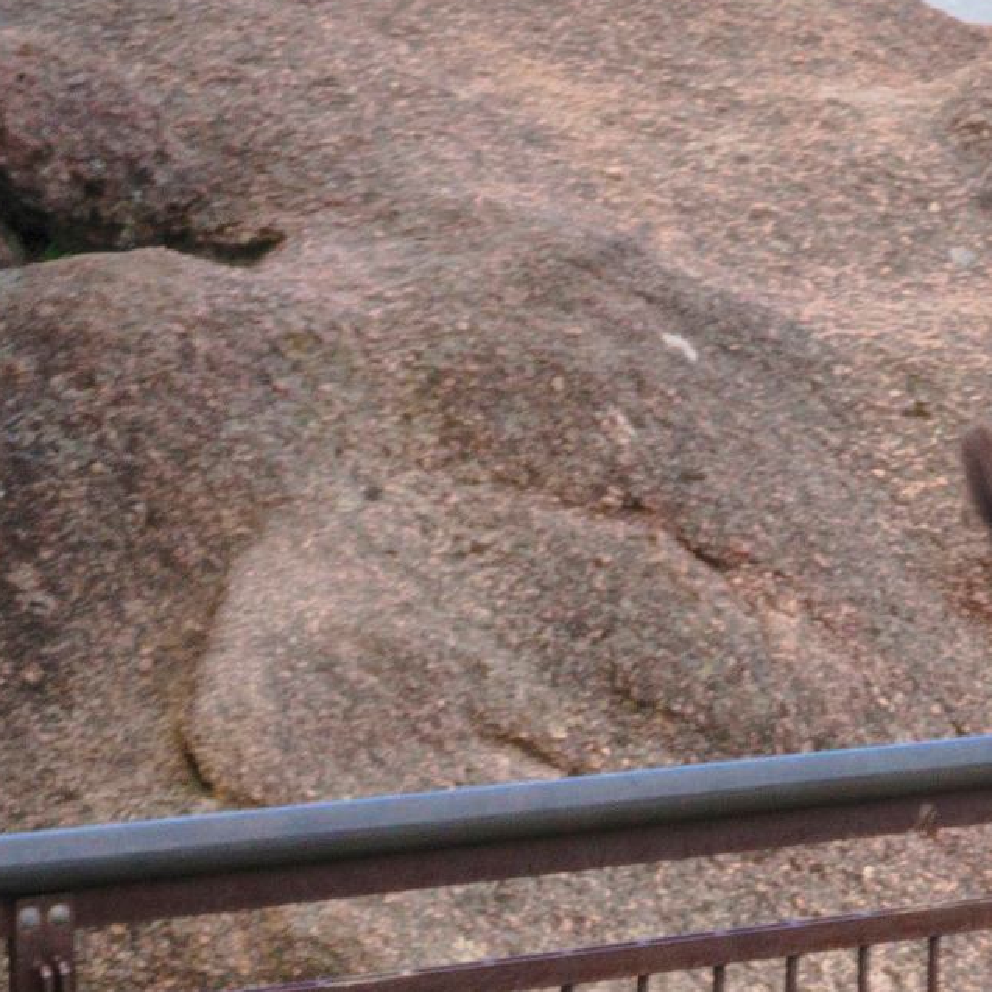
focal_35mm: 150
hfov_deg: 11.3
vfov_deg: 11.5
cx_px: 1322
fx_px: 4863
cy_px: 955
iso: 100
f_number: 25
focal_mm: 25
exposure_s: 1/13
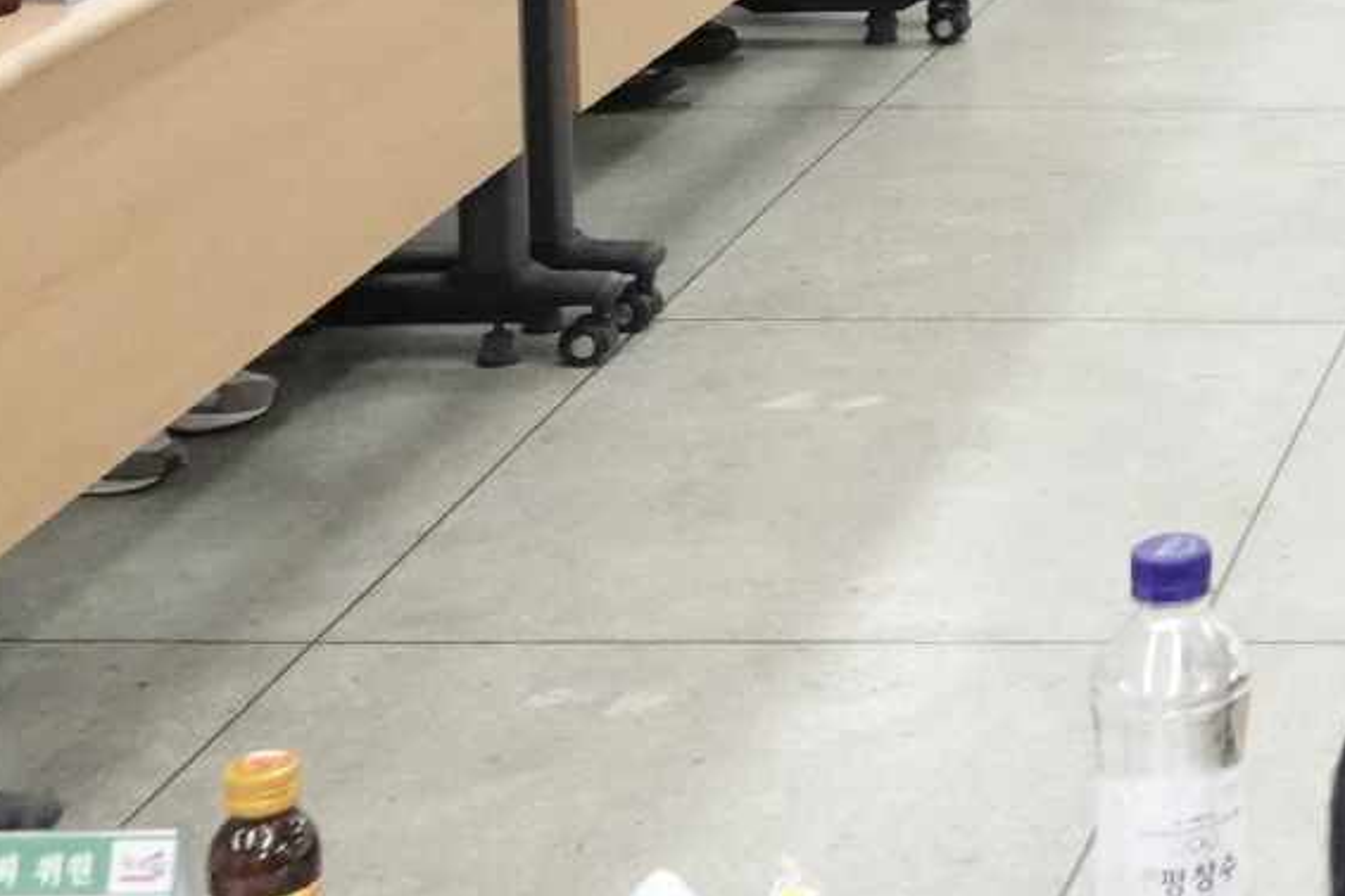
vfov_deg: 11.9
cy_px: -734
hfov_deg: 17.2
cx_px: 2075
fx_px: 3959
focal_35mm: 106
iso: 1600
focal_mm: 9.02
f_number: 5
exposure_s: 1/100
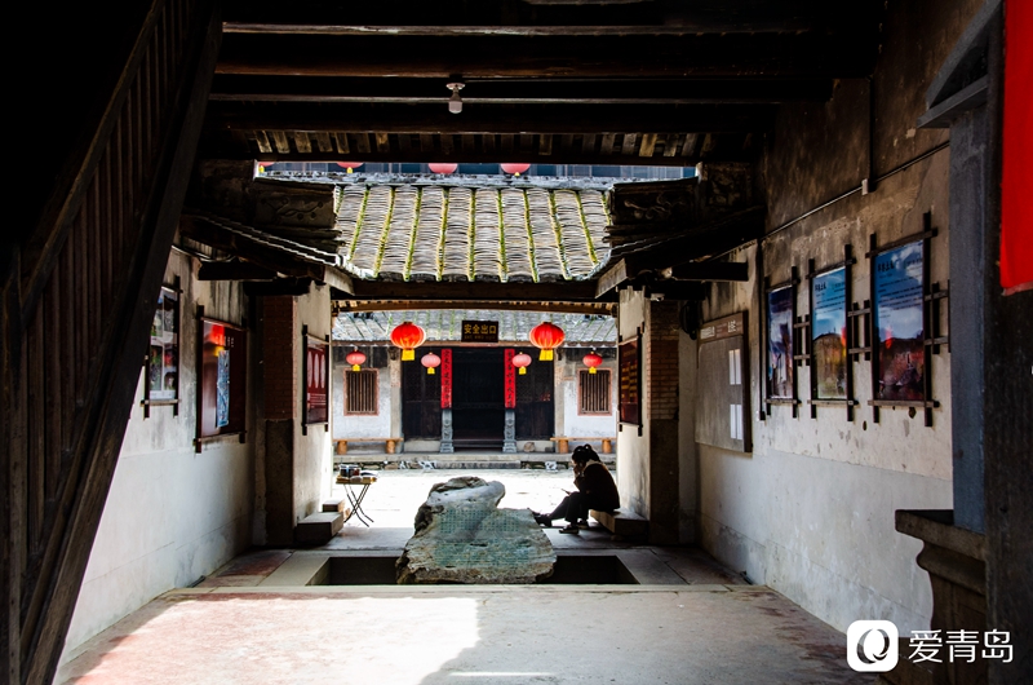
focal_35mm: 46
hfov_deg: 42.4
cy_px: 342
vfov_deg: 28.8
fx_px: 1332
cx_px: 516
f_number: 8
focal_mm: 31
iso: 360
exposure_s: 1/100
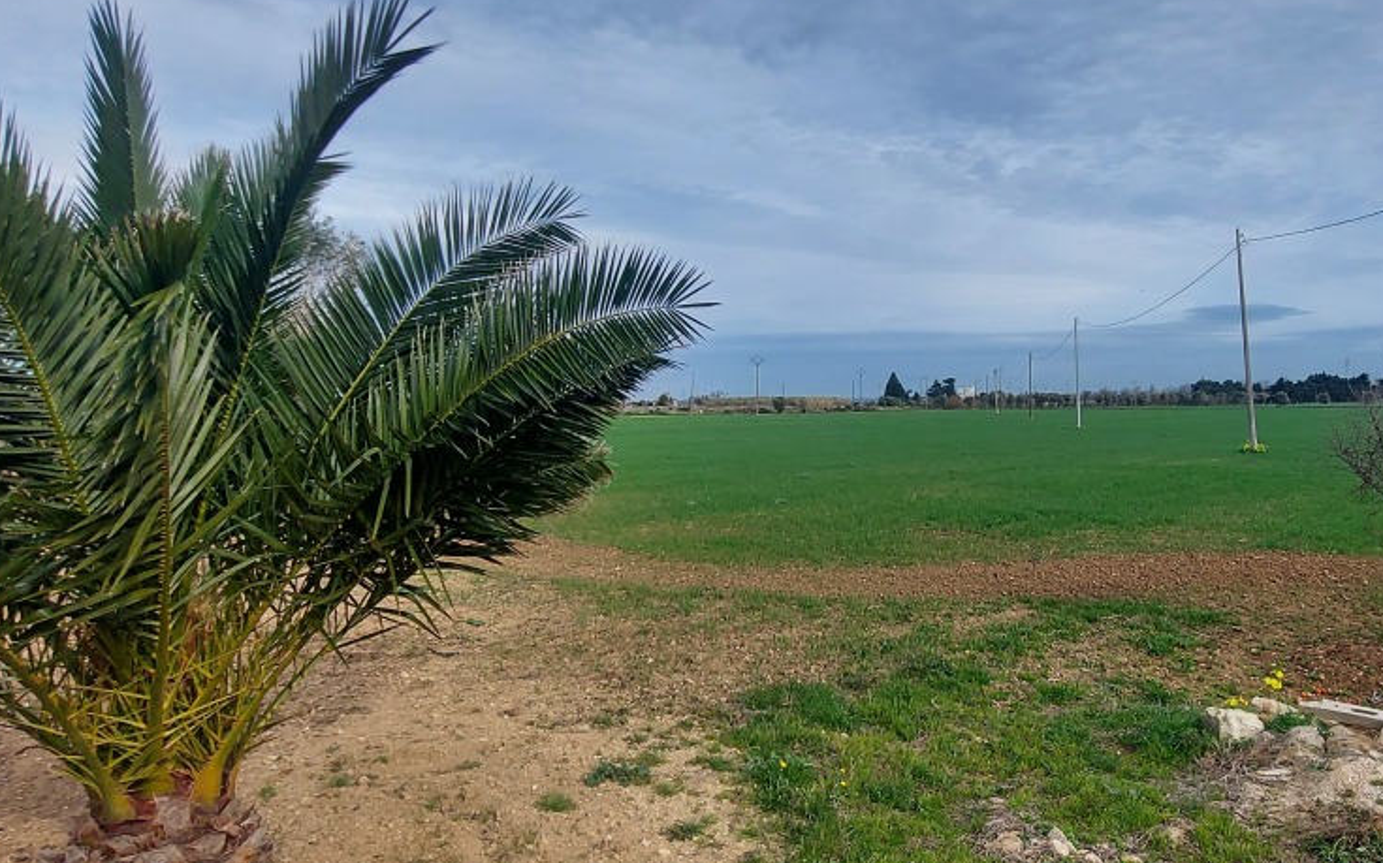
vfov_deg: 51.0
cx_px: 881
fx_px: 904
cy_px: 440
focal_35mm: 24
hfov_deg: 73.3
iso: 50
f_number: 2.2
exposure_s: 1/1773
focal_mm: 1.74
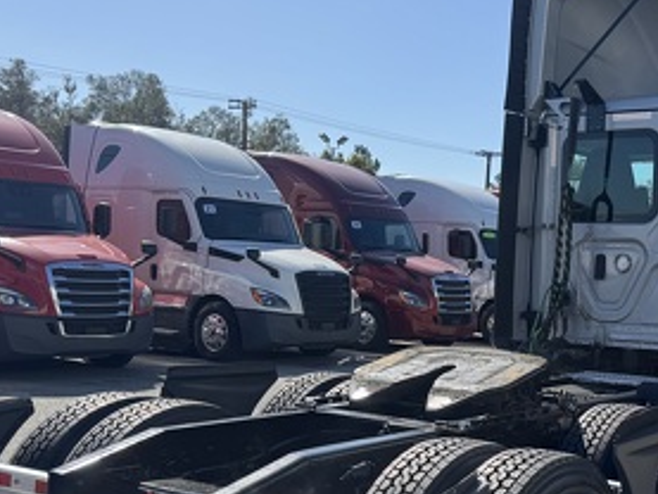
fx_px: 989
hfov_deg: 35.0
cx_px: 575
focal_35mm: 52
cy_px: 318
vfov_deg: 27.9
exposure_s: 1/4310
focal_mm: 6.76
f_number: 1.78
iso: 80
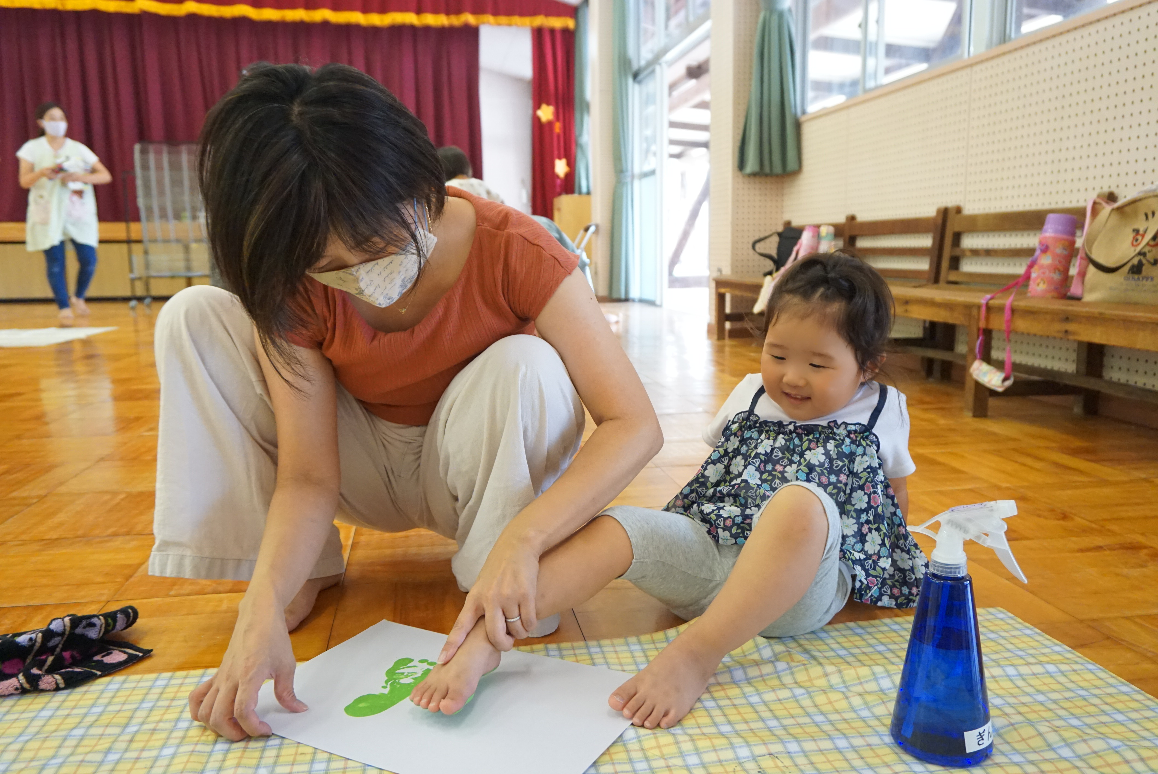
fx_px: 917
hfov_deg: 64.5
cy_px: 387
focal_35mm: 28
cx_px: 579
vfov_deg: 45.7
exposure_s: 1/160
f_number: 4
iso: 2500
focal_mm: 19
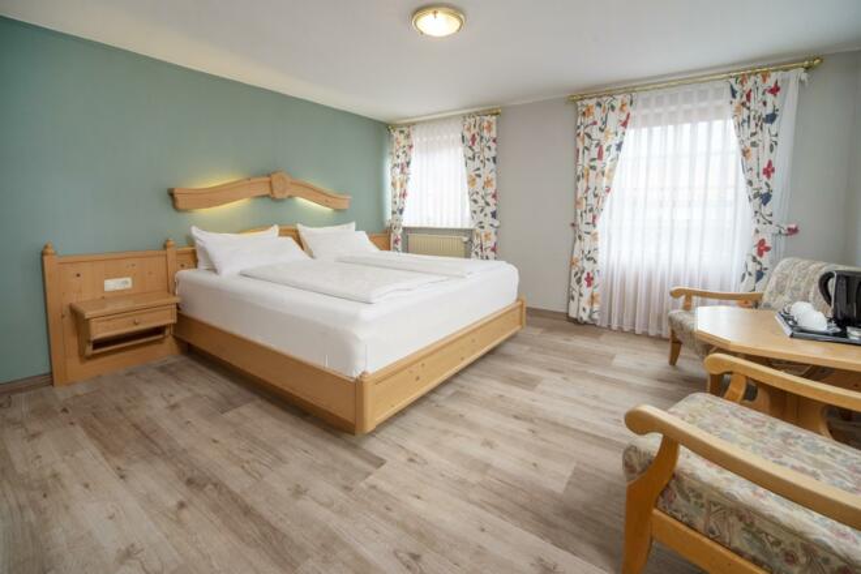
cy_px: 287
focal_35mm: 15
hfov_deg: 100.4
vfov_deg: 77.3
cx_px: 430
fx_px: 359
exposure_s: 1/8
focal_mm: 15
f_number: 11
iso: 200
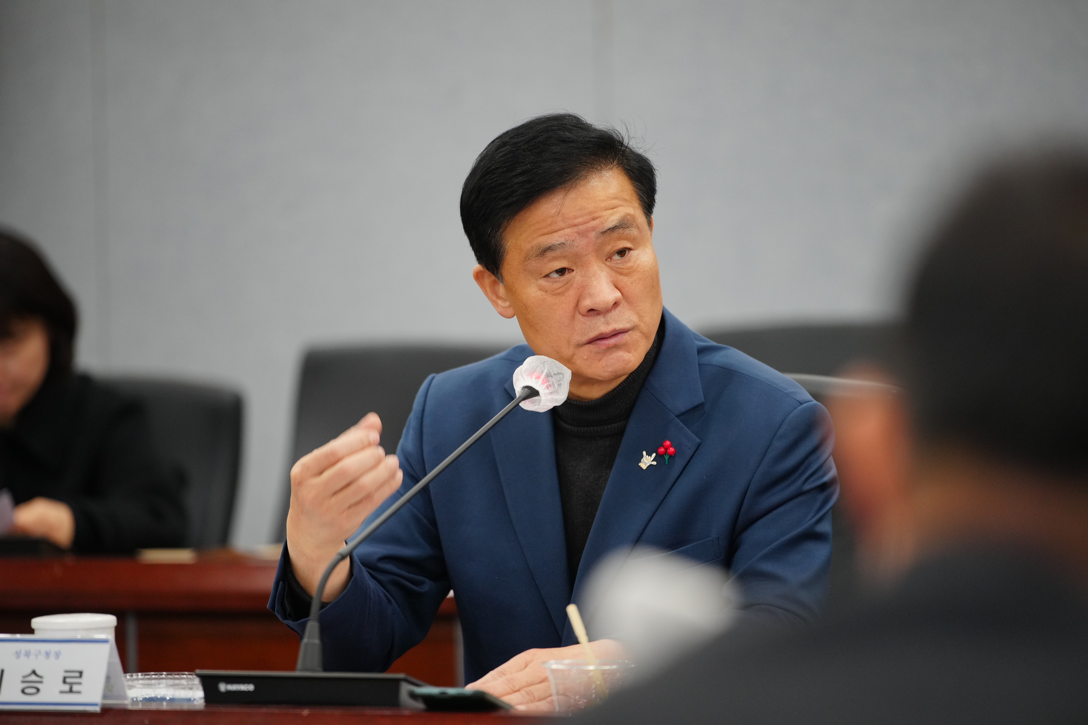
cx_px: 544
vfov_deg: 6.9
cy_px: 362
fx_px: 6044
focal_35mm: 200
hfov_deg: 10.3
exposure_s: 1/160
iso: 1250
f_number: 2.8
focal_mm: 200
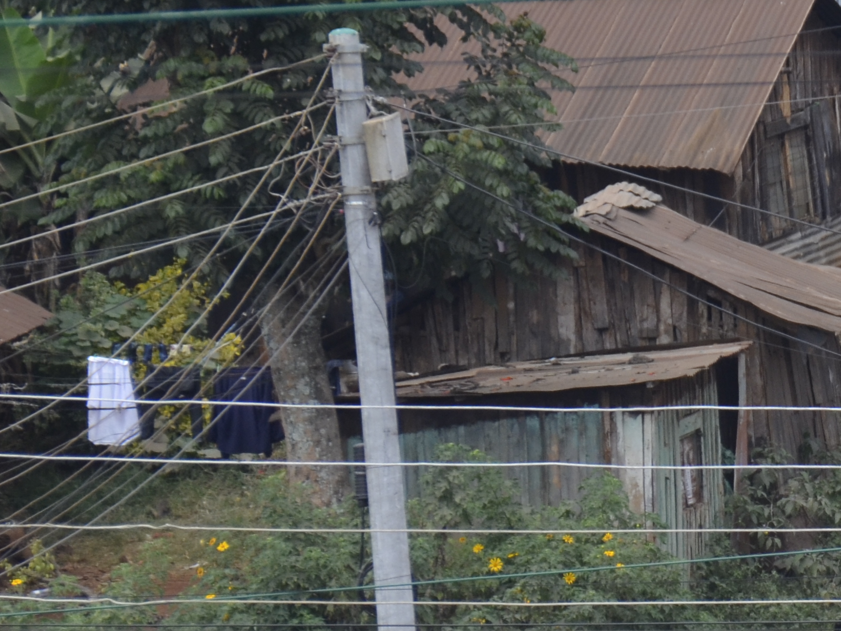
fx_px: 15610
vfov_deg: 2.3
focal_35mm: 642
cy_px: 456
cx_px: 1093
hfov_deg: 3.1
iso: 400
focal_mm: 145
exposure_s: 1/1000
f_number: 5.6
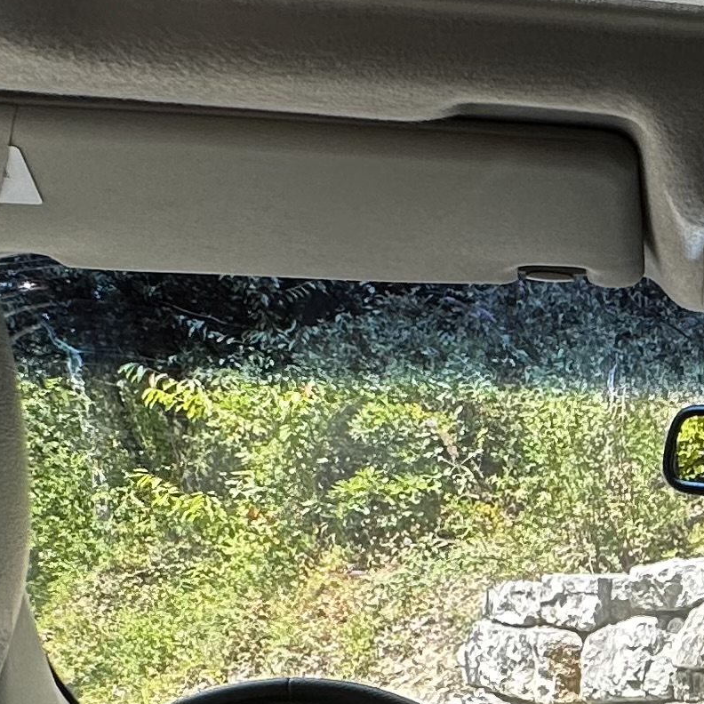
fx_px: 1450
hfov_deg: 23.4
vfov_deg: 24.8
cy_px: 835
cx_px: 973
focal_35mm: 63
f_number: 2.2
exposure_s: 1/265
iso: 40
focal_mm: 2.22
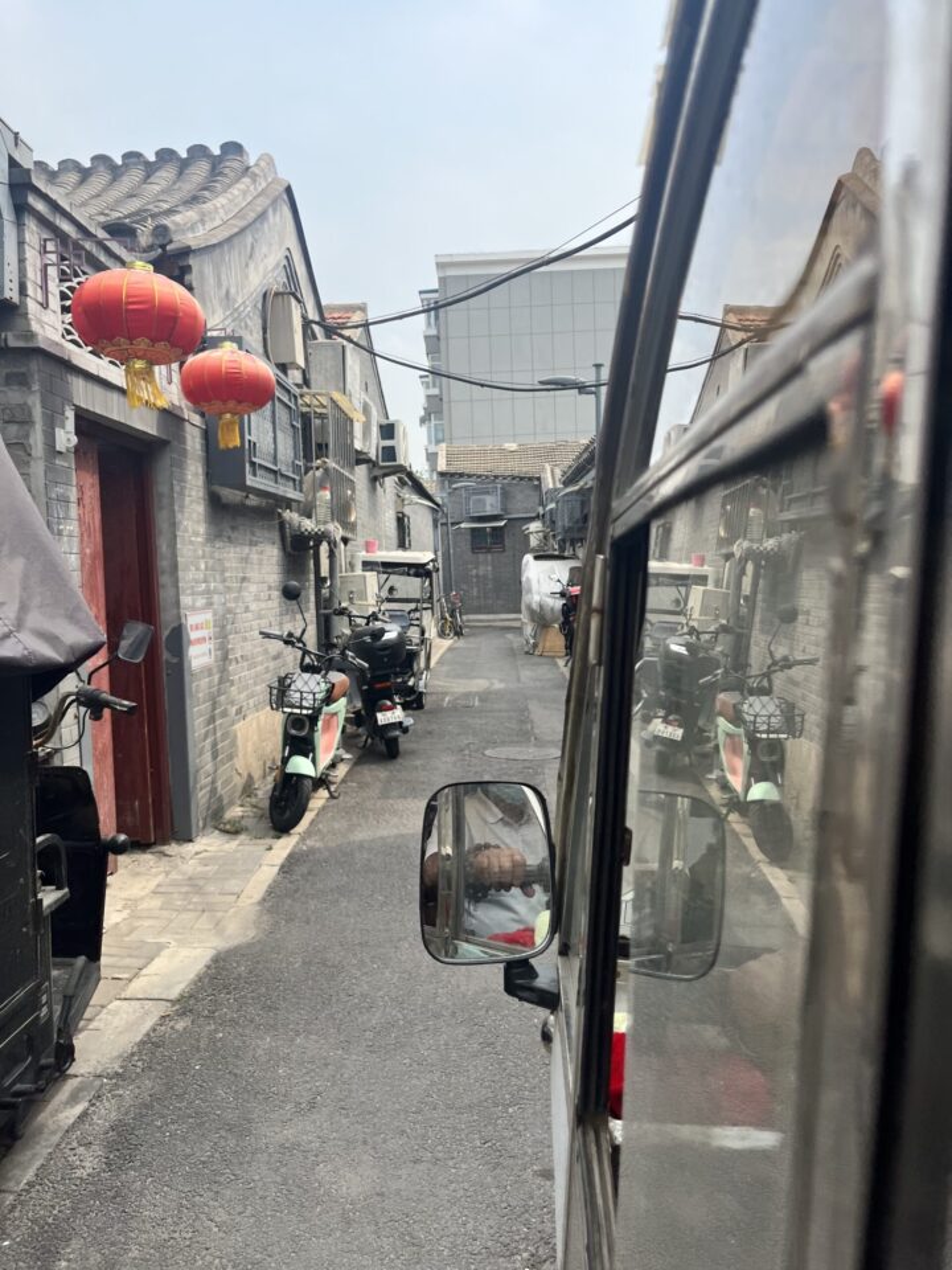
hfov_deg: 53.1
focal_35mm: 26
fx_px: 953
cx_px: 476
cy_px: 635
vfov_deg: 67.3
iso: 50
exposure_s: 1/2137
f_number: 1.6
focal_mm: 5.1
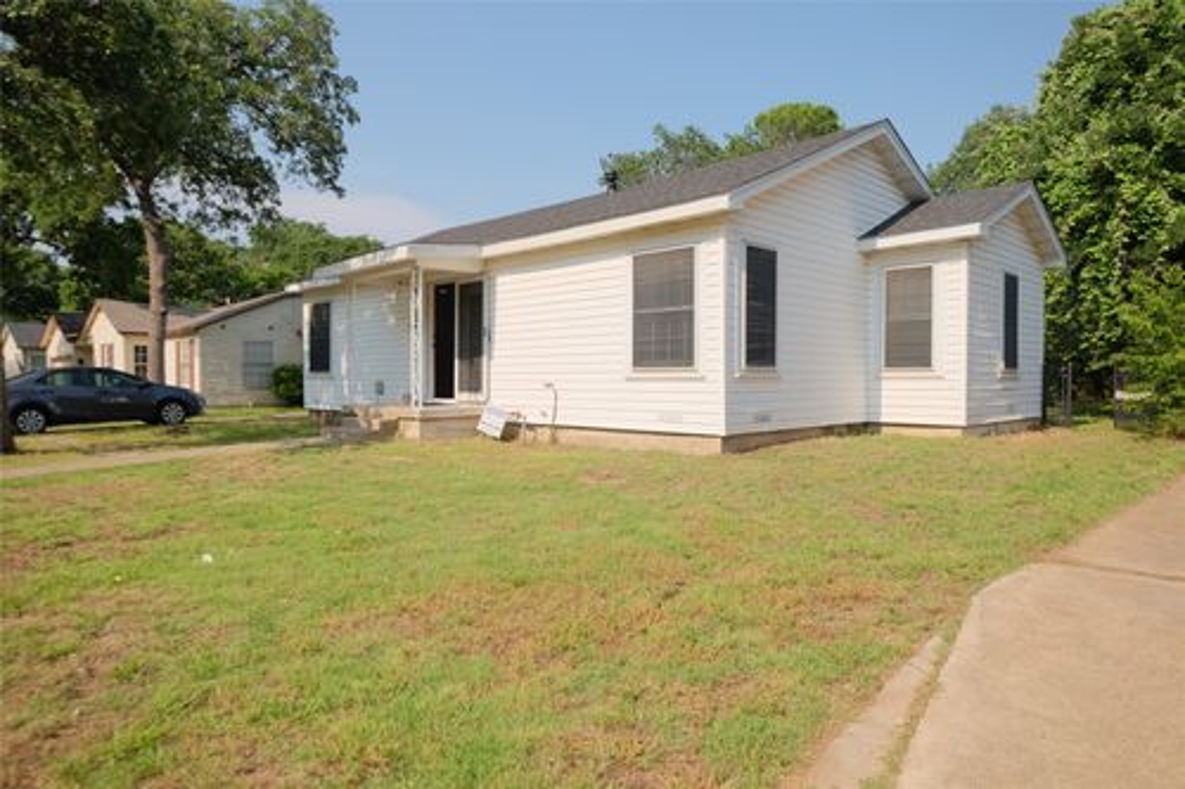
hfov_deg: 76.1
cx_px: 592
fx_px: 757
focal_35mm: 23
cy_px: 394
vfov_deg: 55.1
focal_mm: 15.1
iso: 800
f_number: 4
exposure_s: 1/4400
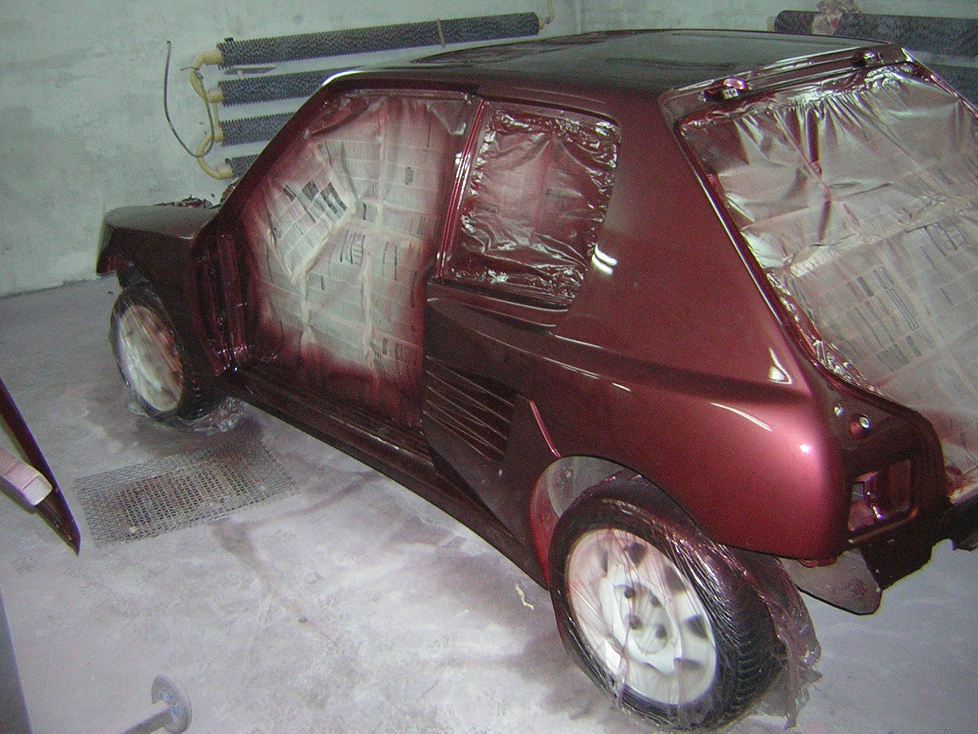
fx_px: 1017
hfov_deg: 51.4
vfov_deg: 39.7
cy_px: 367
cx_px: 489
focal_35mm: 36
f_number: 2.6
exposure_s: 1/60.1
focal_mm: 4.7
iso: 170
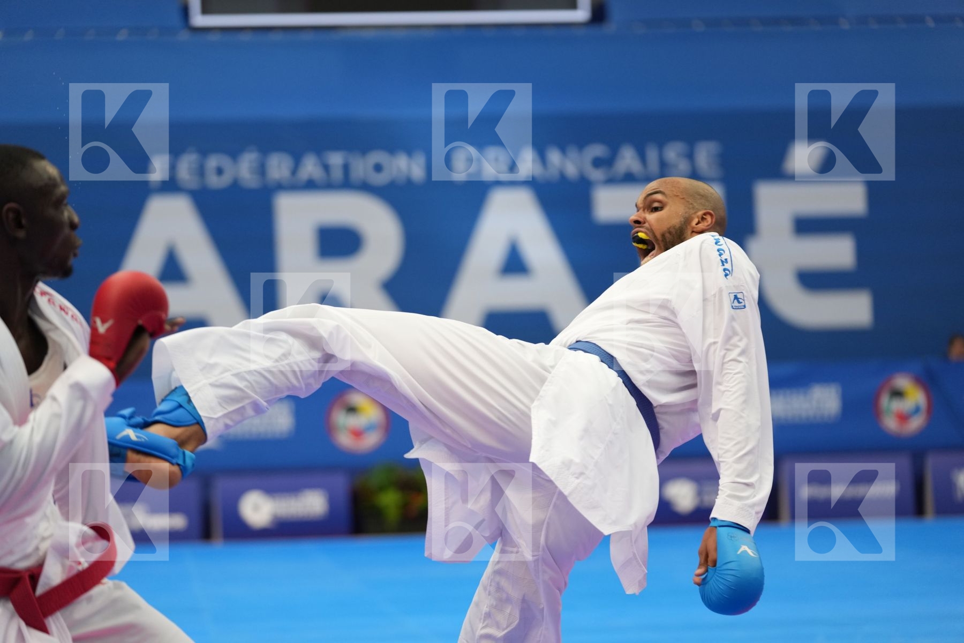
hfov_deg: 17.5
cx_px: 482
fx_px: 3133
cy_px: 322
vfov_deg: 11.7
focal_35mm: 117
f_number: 2.8
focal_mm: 117
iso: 1600
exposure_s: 1/1000
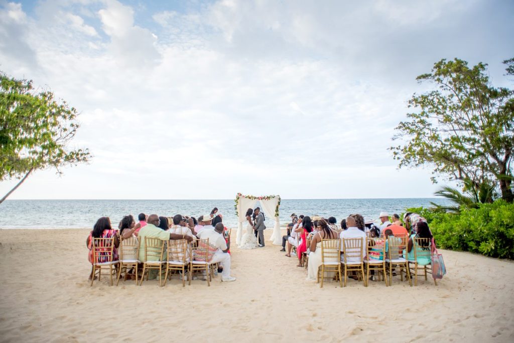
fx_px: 286
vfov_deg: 62.0
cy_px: 172
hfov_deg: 83.9
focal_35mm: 20
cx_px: 257
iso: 200
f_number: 2.8
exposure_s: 1/800
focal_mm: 20
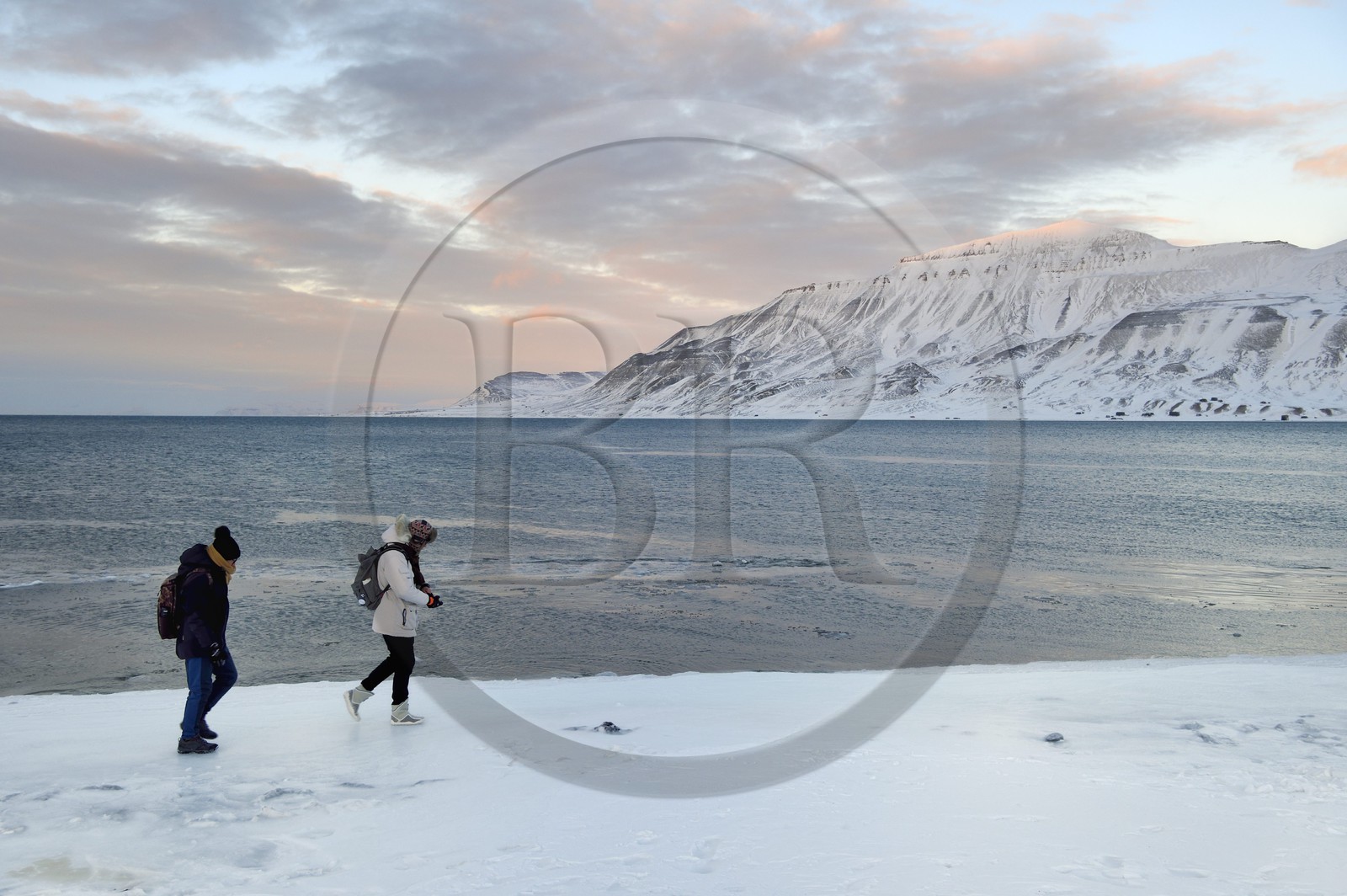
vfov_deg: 38.8
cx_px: 674
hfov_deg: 55.8
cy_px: 448
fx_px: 1271
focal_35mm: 34
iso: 400
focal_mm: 34
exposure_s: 1/200
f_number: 8
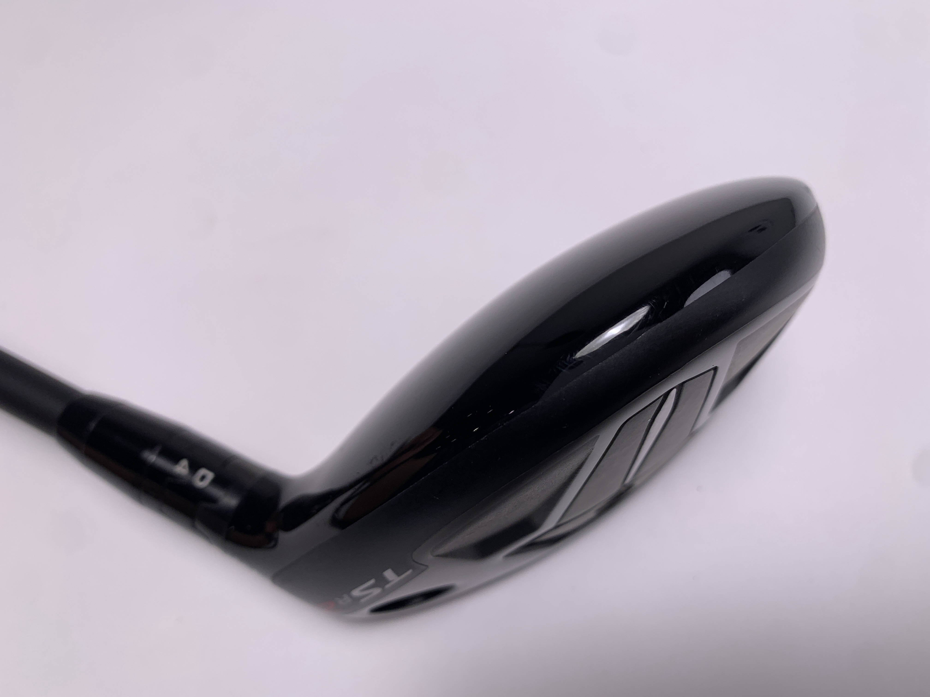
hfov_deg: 67.3
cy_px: 348
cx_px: 465
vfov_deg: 53.1
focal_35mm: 26
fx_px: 699
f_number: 1.8
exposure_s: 1/301
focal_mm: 4.25
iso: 25
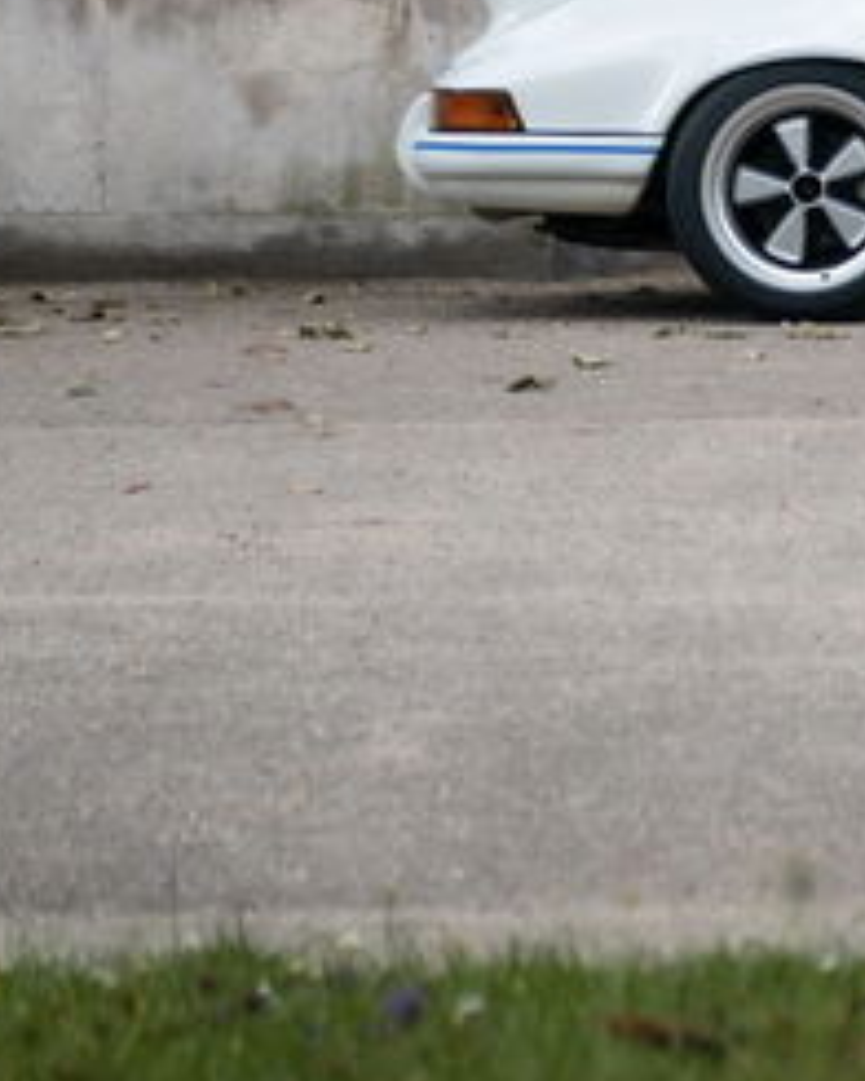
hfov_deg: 9.8
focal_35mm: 153
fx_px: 4896
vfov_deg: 12.4
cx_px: 1275
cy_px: -106
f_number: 2
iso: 400
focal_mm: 25
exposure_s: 1/3200
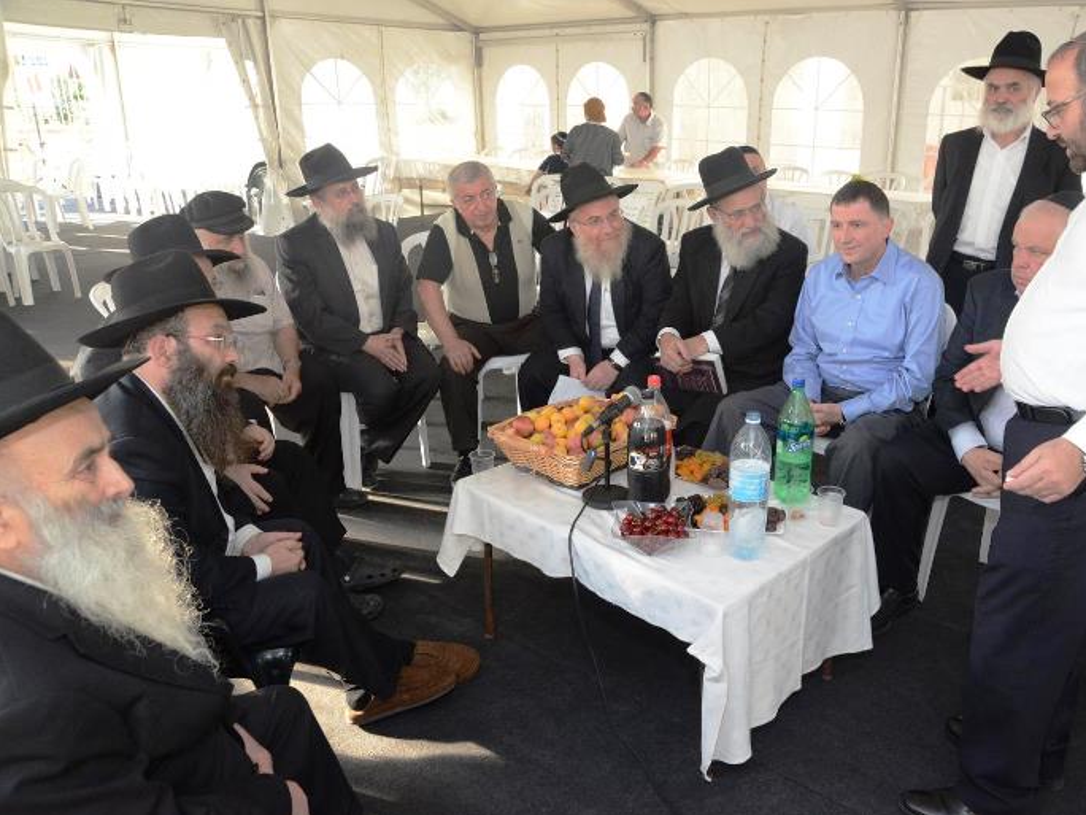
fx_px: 847
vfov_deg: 51.3
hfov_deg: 64.9
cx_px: 632
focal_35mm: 27
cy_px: 397
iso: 3200
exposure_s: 1/80
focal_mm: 24
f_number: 10
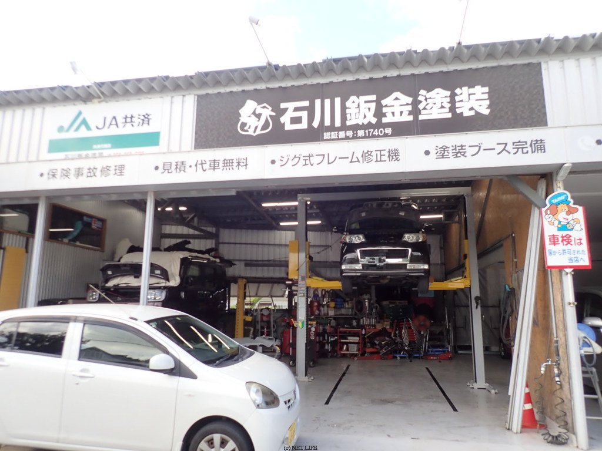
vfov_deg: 54.9
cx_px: 301
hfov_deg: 69.4
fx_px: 435
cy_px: 226
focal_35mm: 25
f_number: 2.8
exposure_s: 1/160
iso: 100
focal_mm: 4.5
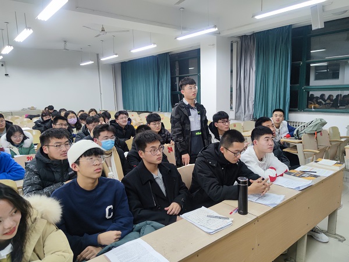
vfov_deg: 56.8
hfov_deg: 71.6
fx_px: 242
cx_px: 174
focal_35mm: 24
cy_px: 131
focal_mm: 6.72
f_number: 1.69
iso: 244
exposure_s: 1/50
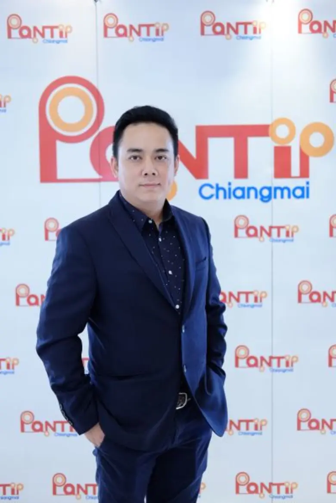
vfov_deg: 37.5
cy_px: 252
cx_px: 168
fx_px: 742
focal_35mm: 53
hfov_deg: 25.5
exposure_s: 1/60
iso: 800
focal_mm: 35
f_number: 2
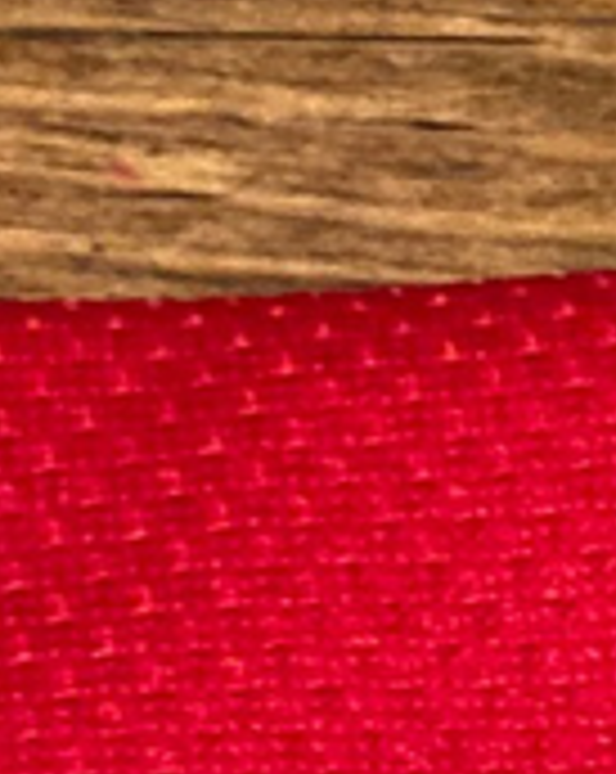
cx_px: 324
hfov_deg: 8.1
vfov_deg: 8.3
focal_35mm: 191
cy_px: 2416
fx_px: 4364
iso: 250
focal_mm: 3.99
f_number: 1.8
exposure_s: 1/40
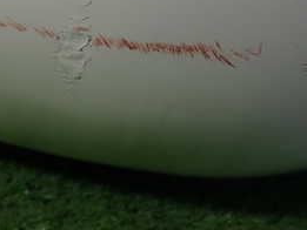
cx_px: 87
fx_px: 612
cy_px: 6
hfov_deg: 27.9
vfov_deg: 20.7
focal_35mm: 69
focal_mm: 5.5
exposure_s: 1/125
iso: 125
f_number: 2.3
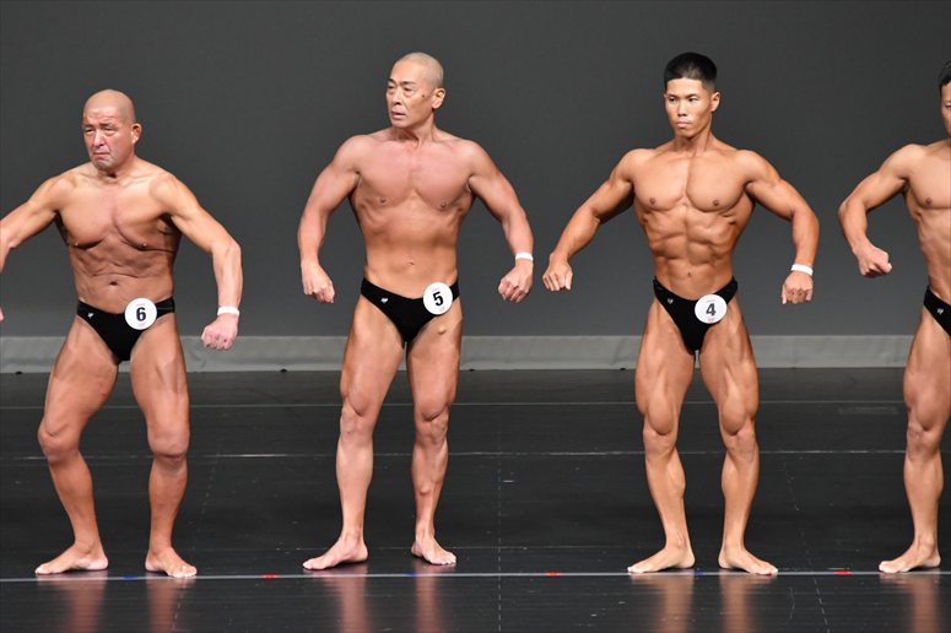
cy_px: 316
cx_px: 476
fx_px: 9109
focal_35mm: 345
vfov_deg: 4.0
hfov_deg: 6.0
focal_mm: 230
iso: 4000
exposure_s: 1/400
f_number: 5.6
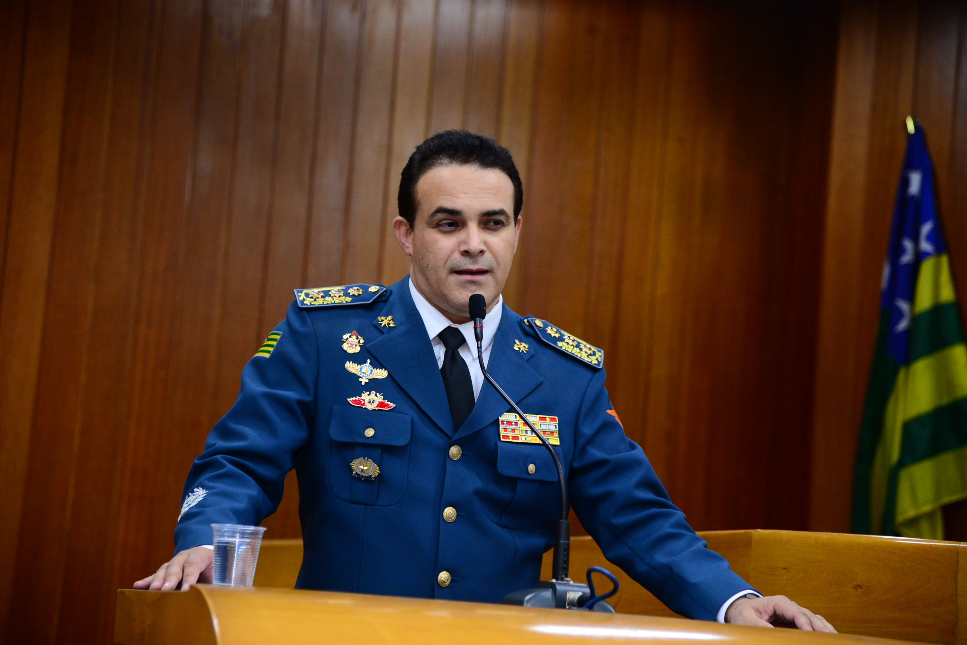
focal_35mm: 95
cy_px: 322
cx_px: 484
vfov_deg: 14.4
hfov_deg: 21.5
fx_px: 2553
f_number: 4
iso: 1600
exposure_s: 1/60
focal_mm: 95
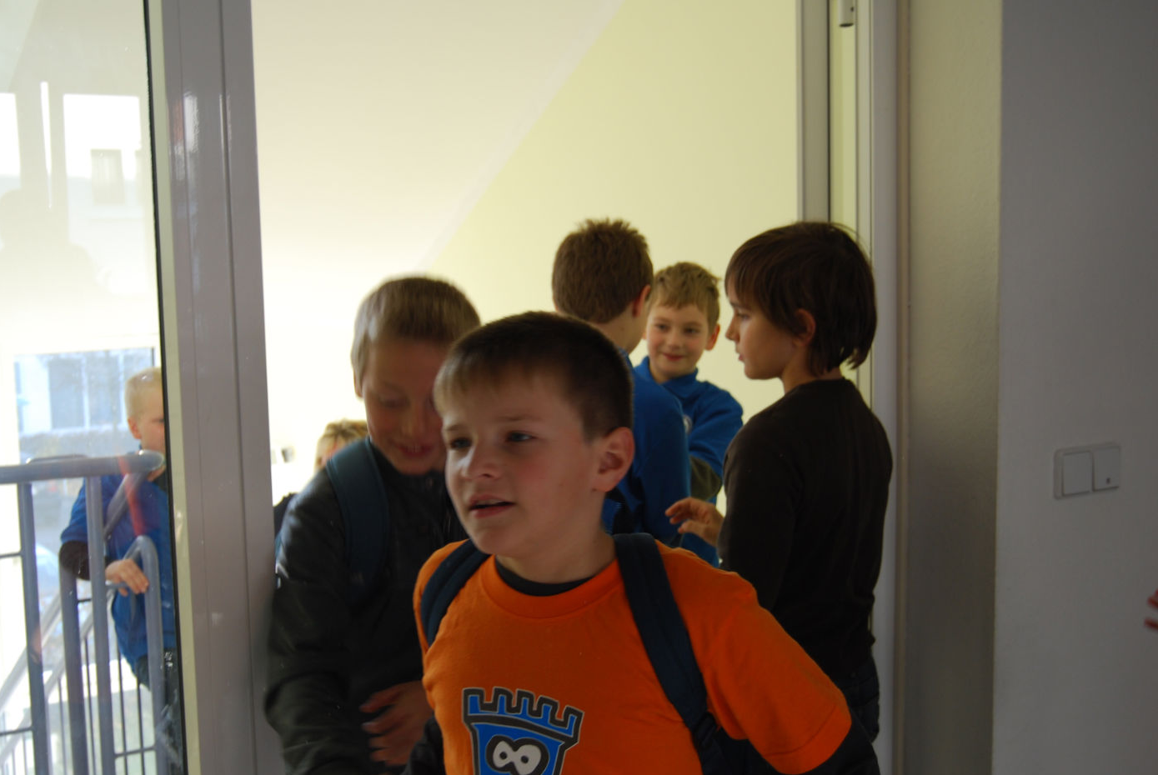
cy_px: 445
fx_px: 1726
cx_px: 505
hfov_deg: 37.0
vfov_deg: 25.3
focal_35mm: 54
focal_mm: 31
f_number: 5
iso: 200
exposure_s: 1/100
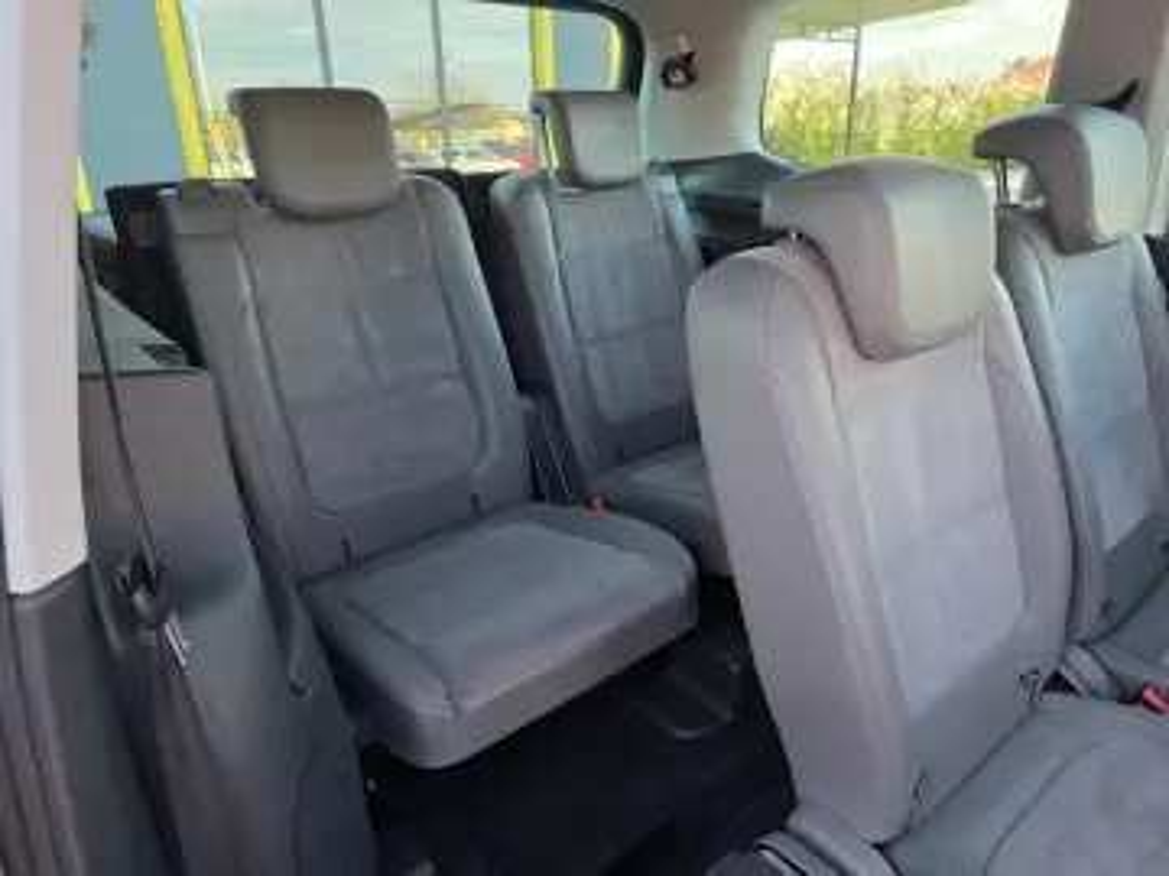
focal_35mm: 23
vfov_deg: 58.9
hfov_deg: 73.9
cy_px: 438
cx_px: 584
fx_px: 777
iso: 125
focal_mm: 6.25
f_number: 1.7
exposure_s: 1/100
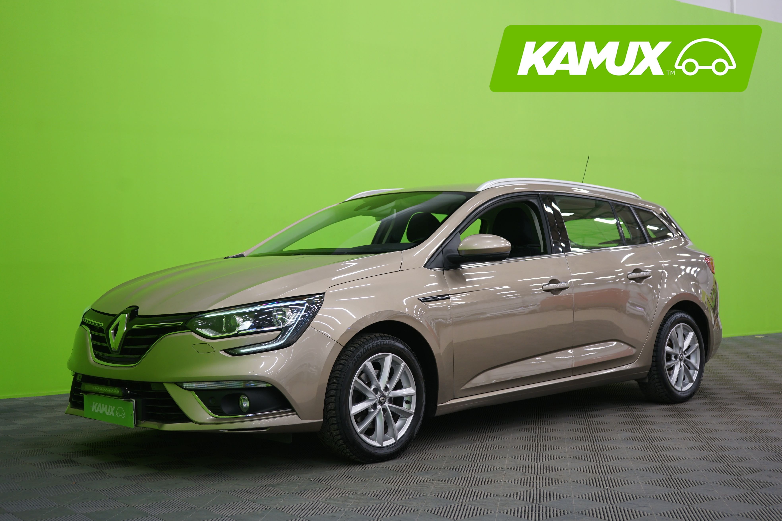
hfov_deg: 41.9
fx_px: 1021
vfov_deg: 28.6
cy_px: 260
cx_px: 391
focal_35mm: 47
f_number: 4.5
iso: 400
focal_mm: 47
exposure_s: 1/10
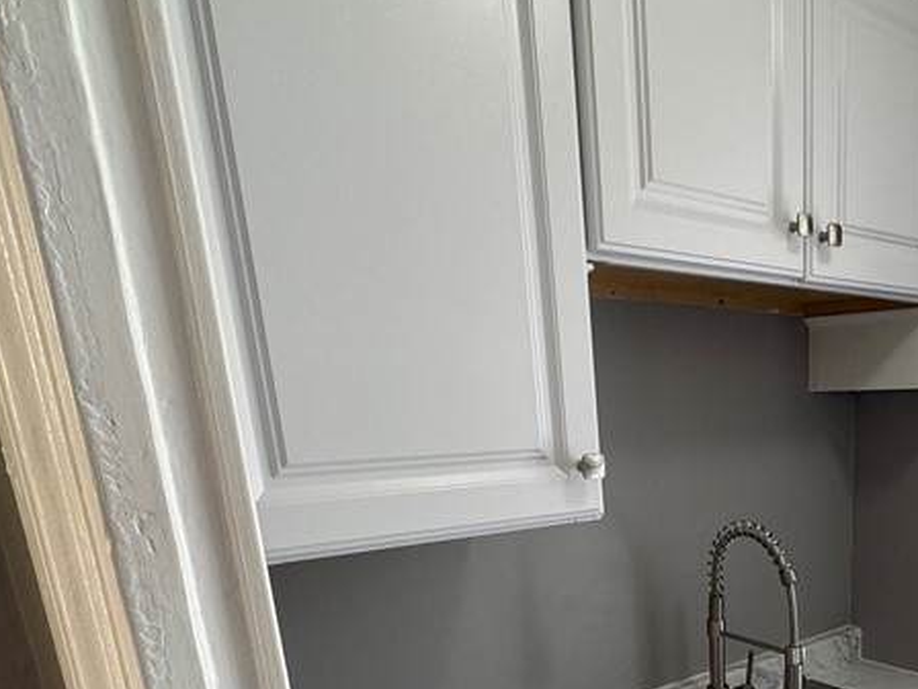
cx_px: 762
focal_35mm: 32
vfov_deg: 40.2
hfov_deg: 52.3
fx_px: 849
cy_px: 644
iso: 100
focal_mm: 2.22
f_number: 2.2
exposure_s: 1/120
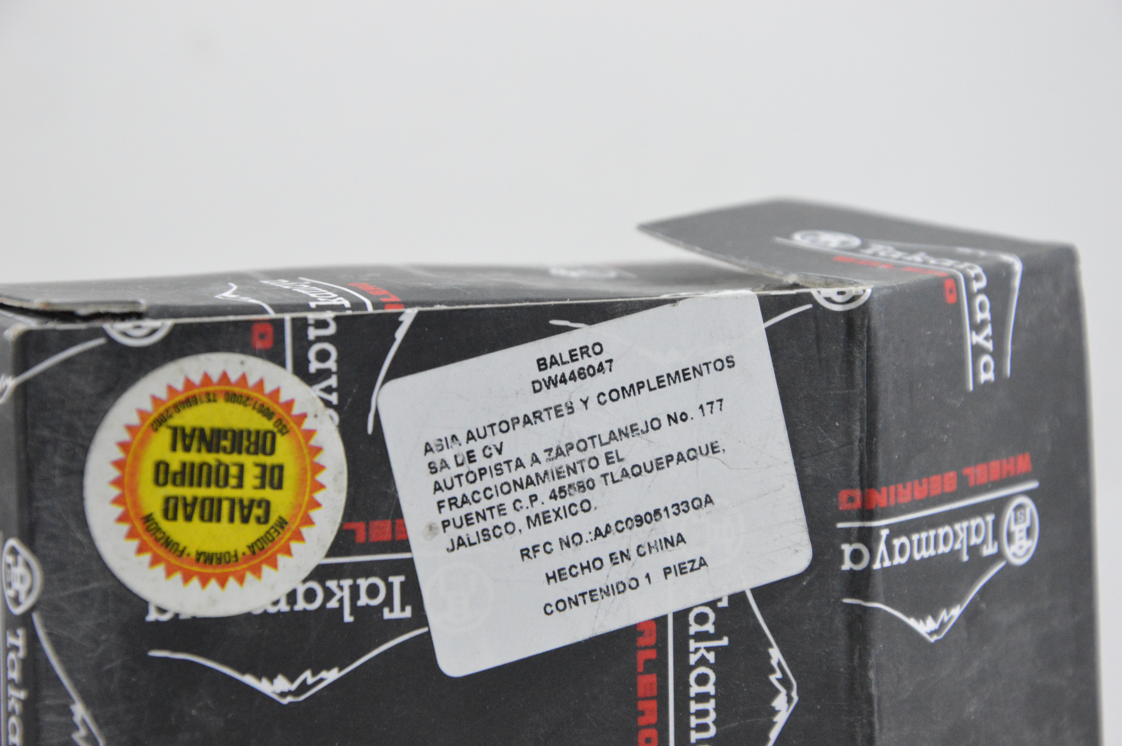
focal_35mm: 158
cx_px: 561
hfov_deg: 13.1
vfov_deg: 8.7
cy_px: 373
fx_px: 4904
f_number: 8
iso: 3200
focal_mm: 105
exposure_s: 1/100
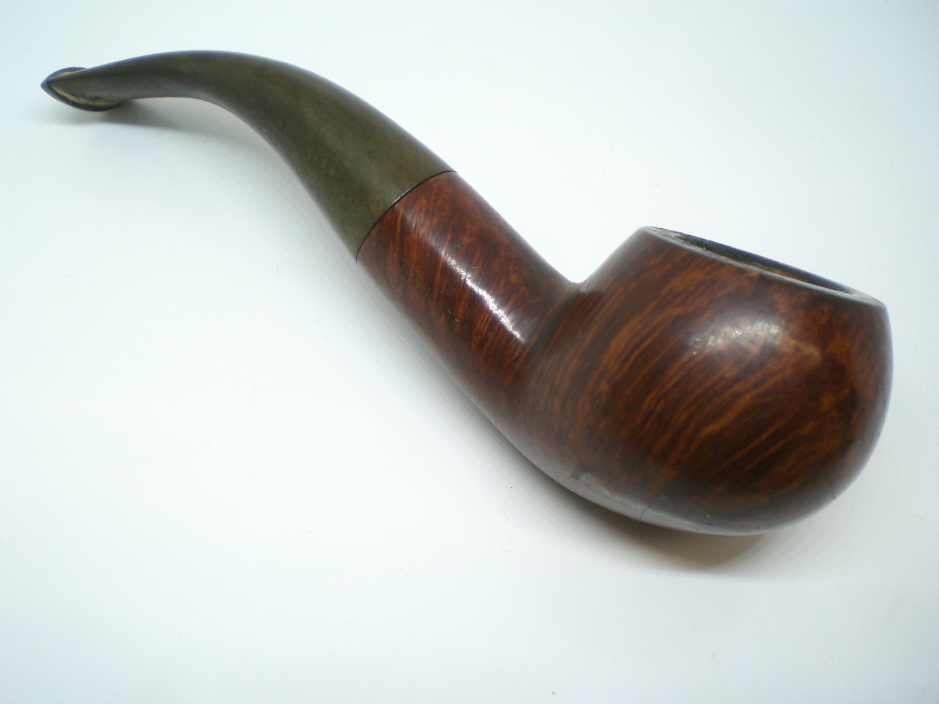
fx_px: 1031
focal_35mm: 38
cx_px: 470
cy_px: 352
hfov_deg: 49.0
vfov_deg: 37.7
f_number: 3.1
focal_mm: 6.3
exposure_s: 1/80
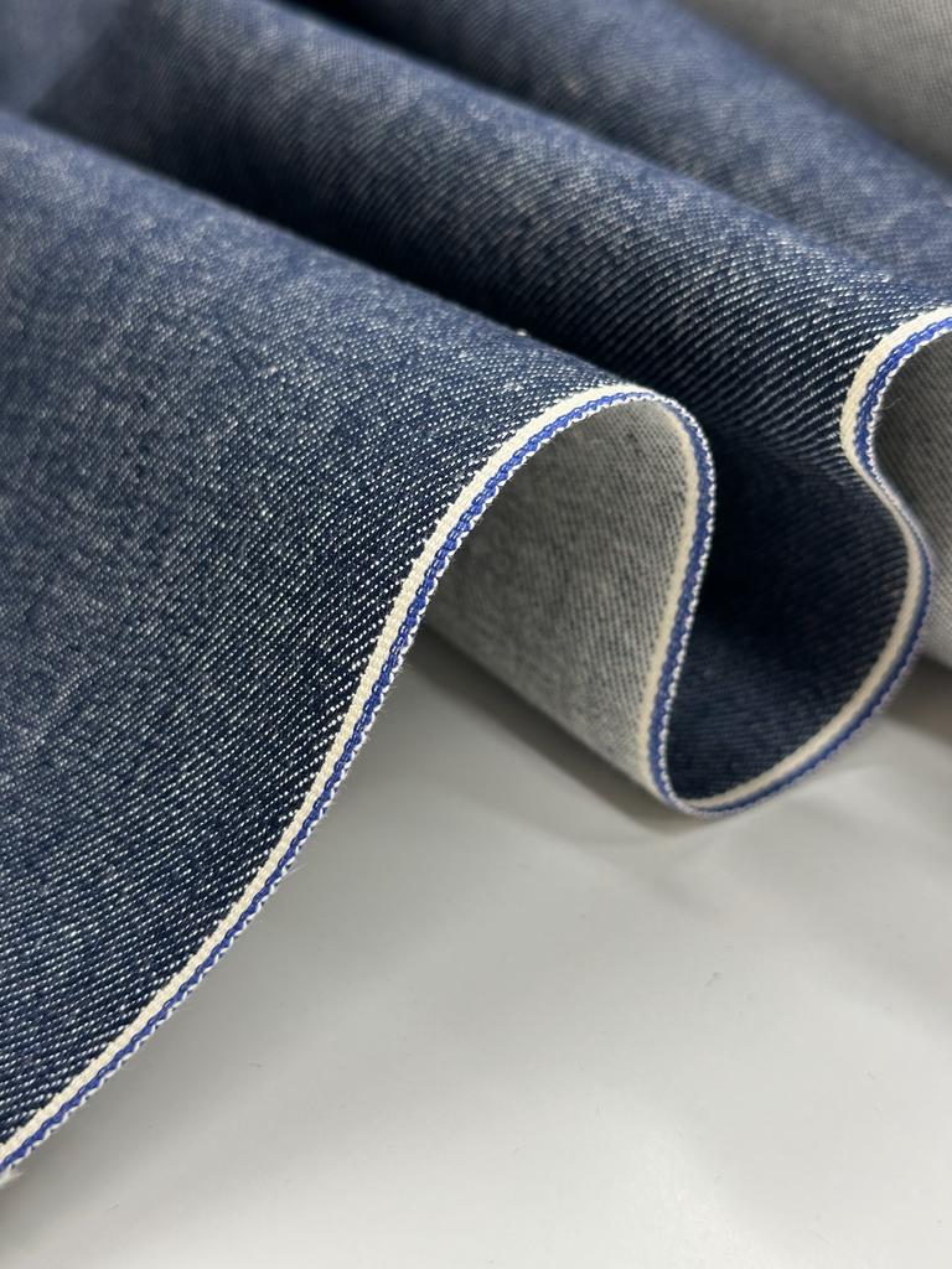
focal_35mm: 48
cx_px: 476
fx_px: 1760
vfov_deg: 39.7
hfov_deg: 30.3
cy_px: 634
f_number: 1.78
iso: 64
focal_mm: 6.86
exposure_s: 1/100
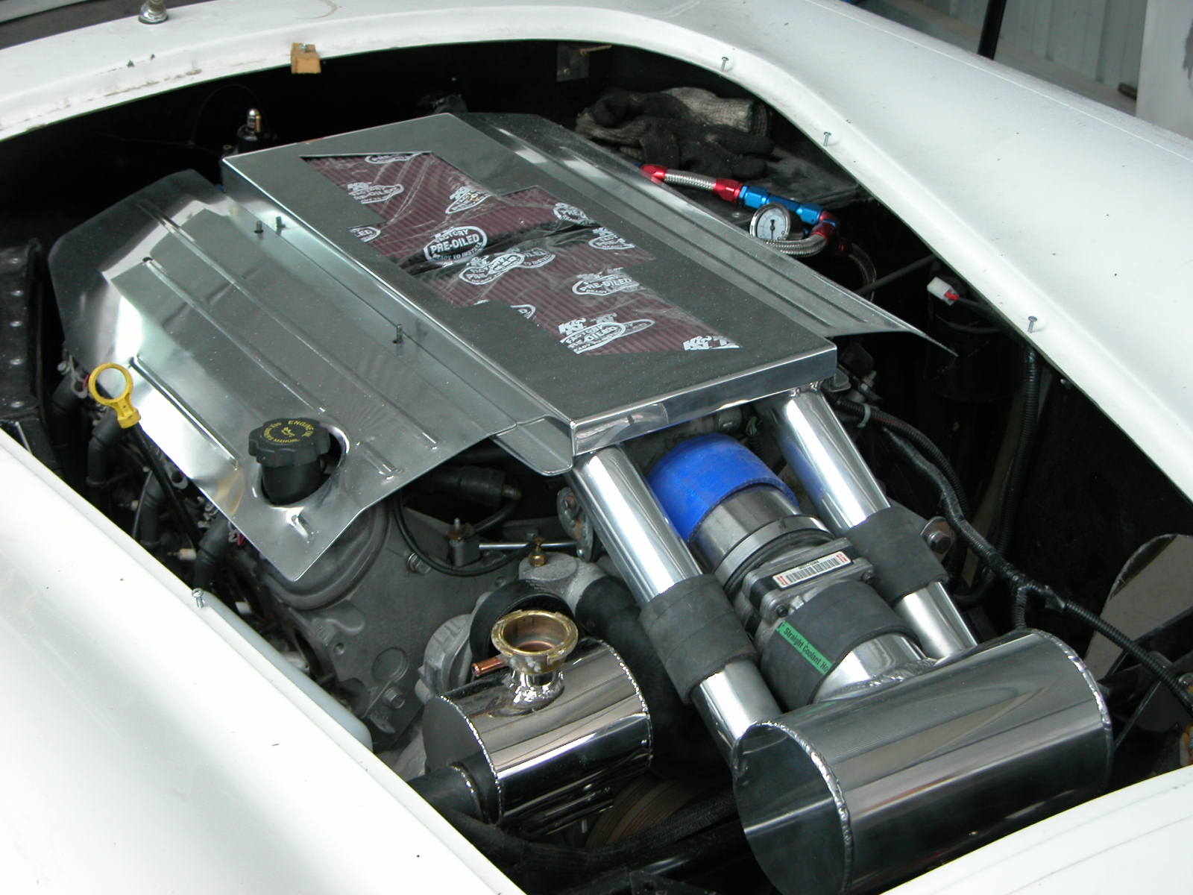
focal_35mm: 66
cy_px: 448
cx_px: 596
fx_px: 2275
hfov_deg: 29.4
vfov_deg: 22.3
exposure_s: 1/50
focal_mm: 16.8
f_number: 3.2
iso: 100
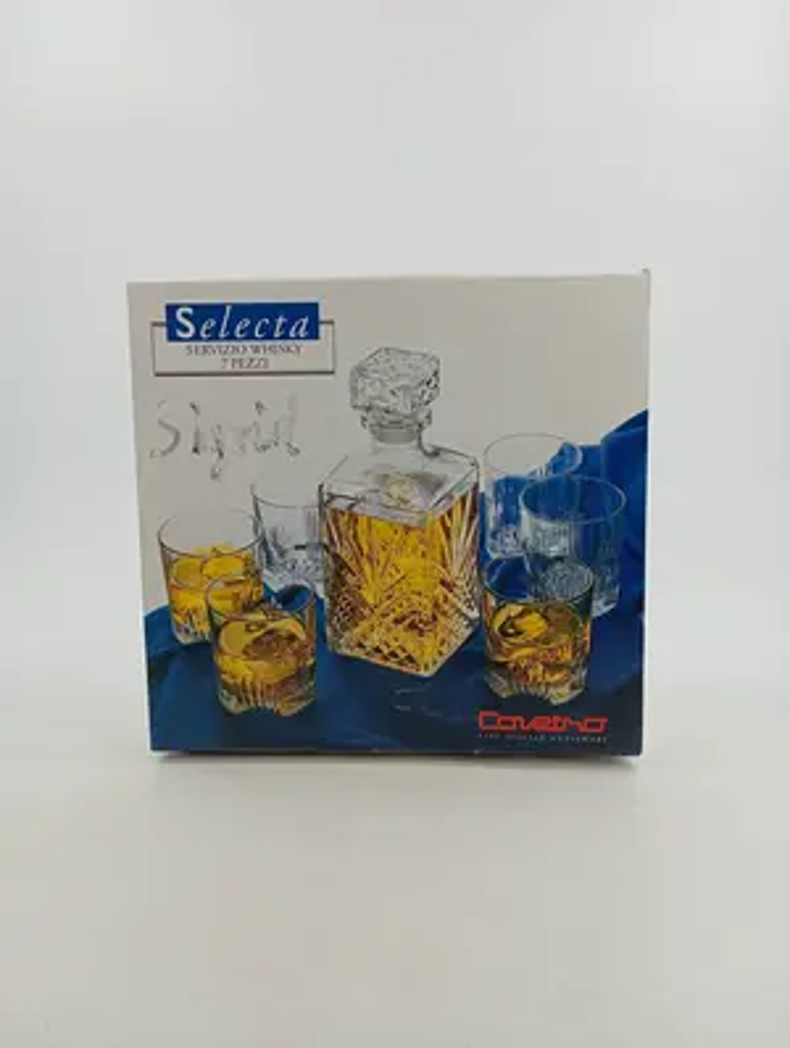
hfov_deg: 49.9
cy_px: 524
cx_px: 395
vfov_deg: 63.4
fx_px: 849
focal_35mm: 28
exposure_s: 1/100
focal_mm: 4.22
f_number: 1.8
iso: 72
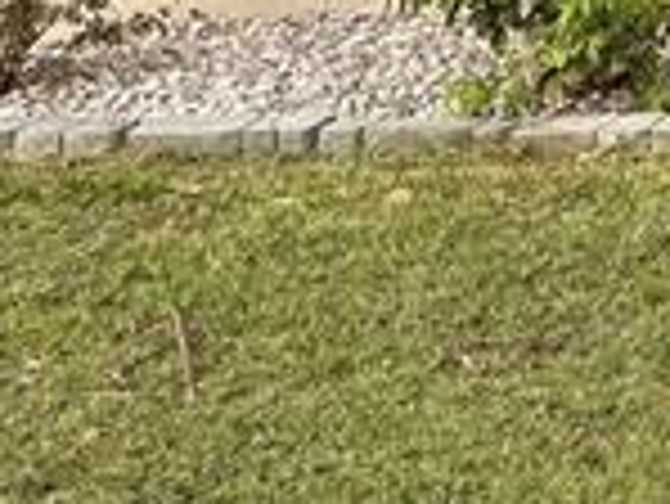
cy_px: -886
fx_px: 3467
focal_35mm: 179
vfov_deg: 7.5
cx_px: 1713
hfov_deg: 9.5
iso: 50
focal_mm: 5.96
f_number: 1.6
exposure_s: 1/840
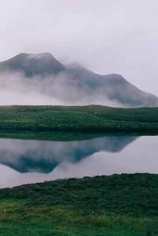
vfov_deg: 26.3
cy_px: 118
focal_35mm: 77
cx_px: 27
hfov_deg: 17.6
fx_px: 506
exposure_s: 1/90
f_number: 9
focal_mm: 34.3
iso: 160
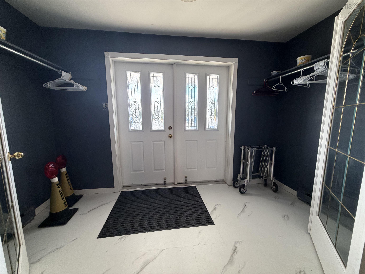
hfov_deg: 102.1
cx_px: 182
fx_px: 148
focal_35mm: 14
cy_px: 137
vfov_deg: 85.7
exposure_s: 1/60
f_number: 2.2
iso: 250
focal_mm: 2.22
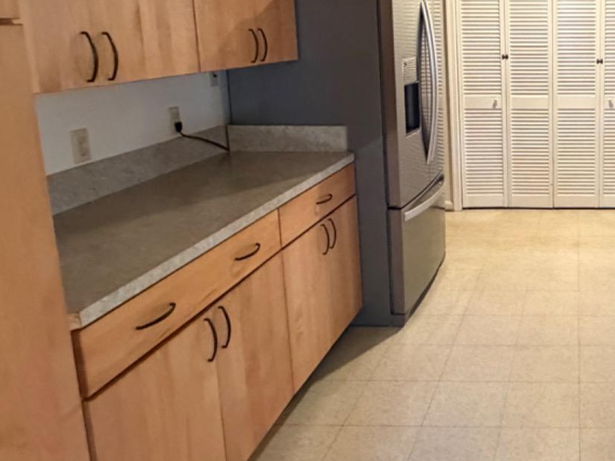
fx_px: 622
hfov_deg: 46.5
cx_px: 574
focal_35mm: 35
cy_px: 134
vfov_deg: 39.9
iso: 800
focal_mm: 2.22
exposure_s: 1/60
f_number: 2.2
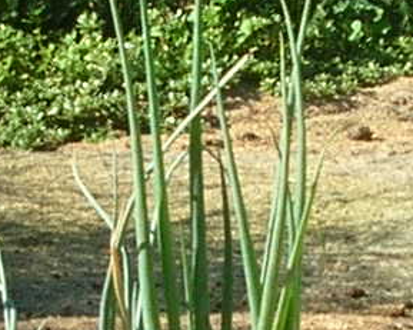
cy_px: 163
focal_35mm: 270
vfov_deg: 5.7
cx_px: 473
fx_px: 3299
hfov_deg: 7.1
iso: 50
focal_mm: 5.8
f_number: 5.6
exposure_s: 1/133
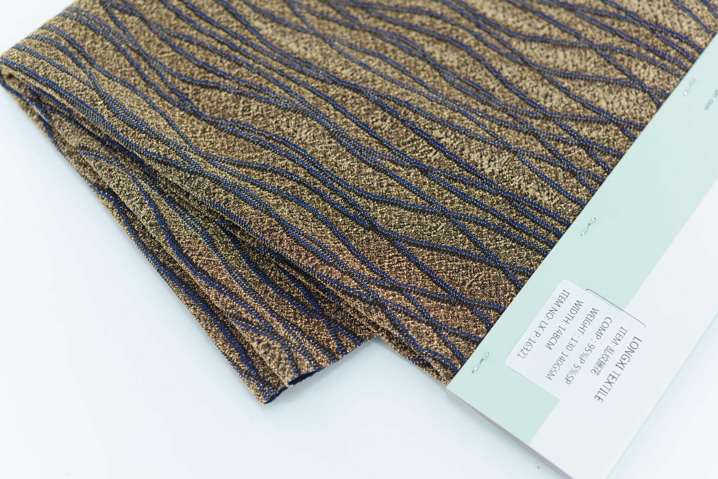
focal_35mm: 50
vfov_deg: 27.0
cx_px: 359
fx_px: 998
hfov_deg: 39.6
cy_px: 240
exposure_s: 1/80
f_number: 4
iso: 100
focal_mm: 50
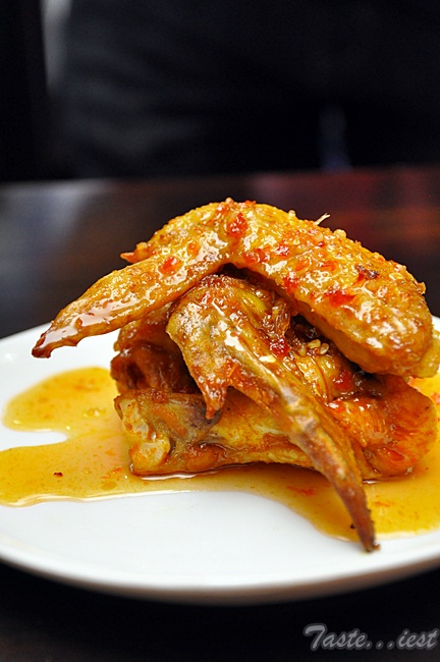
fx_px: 1709
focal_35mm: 93
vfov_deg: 21.9
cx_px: 220
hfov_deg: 14.7
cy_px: 331
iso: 1000
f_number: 5.3
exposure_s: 1/80
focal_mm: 62
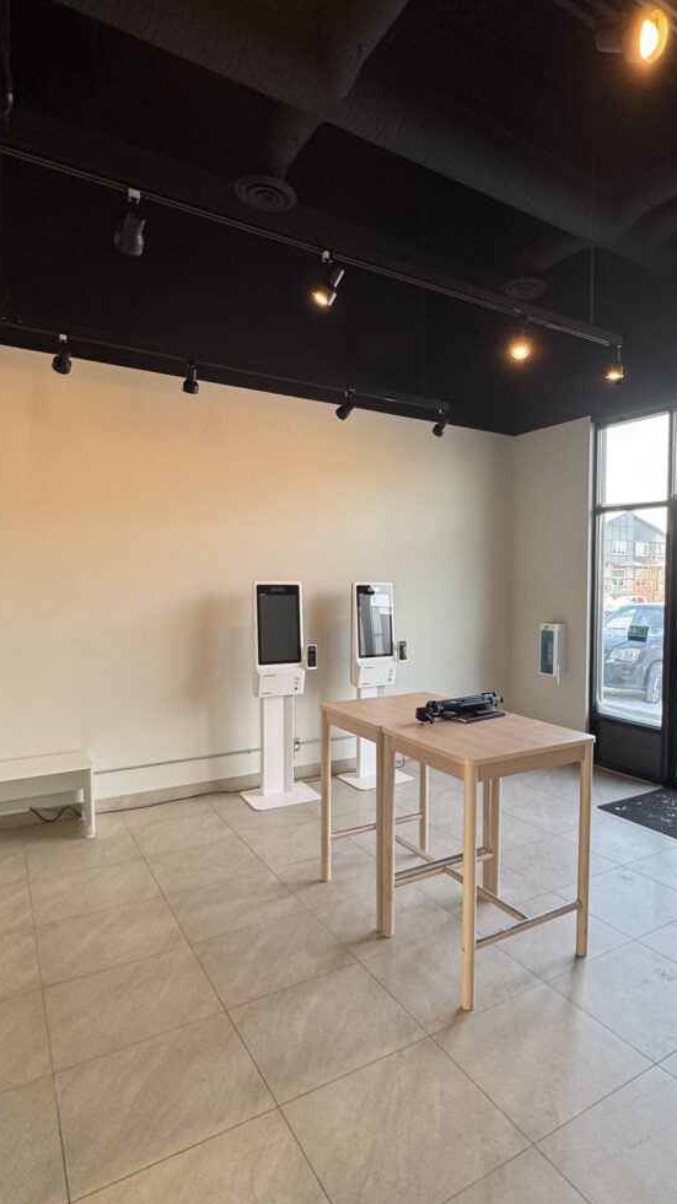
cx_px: 467
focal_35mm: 21
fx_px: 670
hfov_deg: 52.3
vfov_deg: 83.8
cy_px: 612
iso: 125
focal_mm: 2.22
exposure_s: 1/120
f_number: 2.2
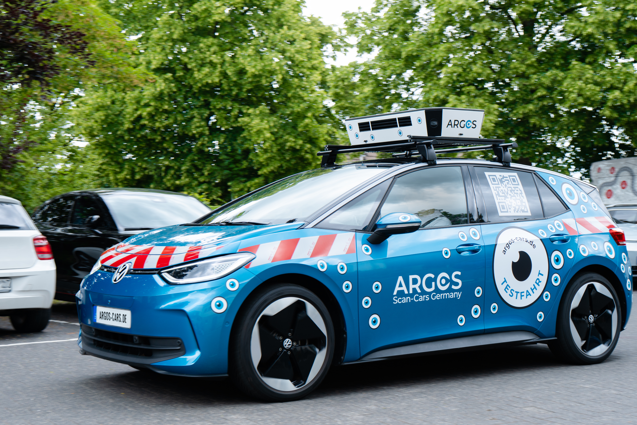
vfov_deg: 24.6
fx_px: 973
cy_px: 215
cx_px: 314
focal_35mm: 55
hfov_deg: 36.2
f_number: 6.3
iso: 100
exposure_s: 1/60
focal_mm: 47
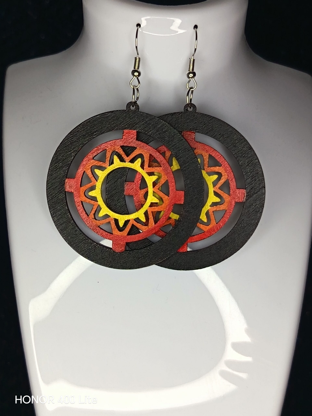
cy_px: 208
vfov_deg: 39.7
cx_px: 156
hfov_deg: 30.3
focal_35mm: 48
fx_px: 577
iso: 513
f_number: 16
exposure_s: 1/100
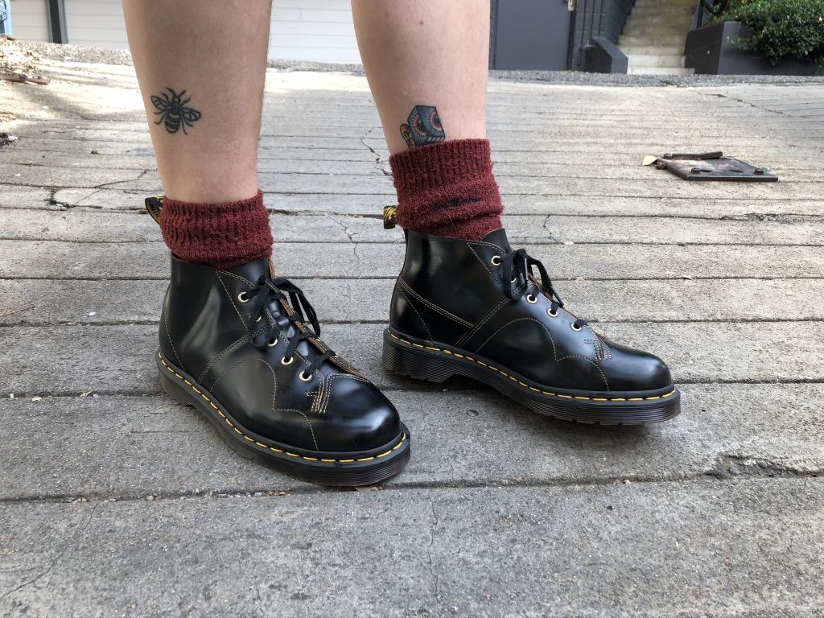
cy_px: 309
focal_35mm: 28
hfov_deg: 63.4
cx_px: 412
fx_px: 667
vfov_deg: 49.7
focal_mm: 3.99
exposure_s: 1/185
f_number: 1.8
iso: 20
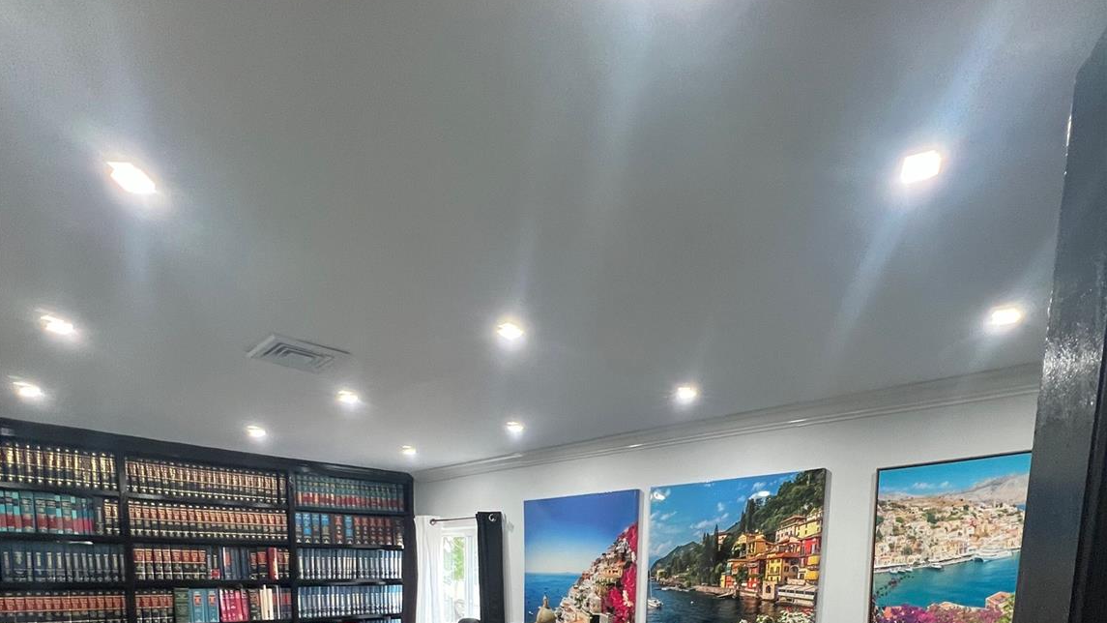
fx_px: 558
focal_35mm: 19
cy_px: 653
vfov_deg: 46.4
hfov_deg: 89.6
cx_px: 551
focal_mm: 1.57
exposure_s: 1/60
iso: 200
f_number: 1.8
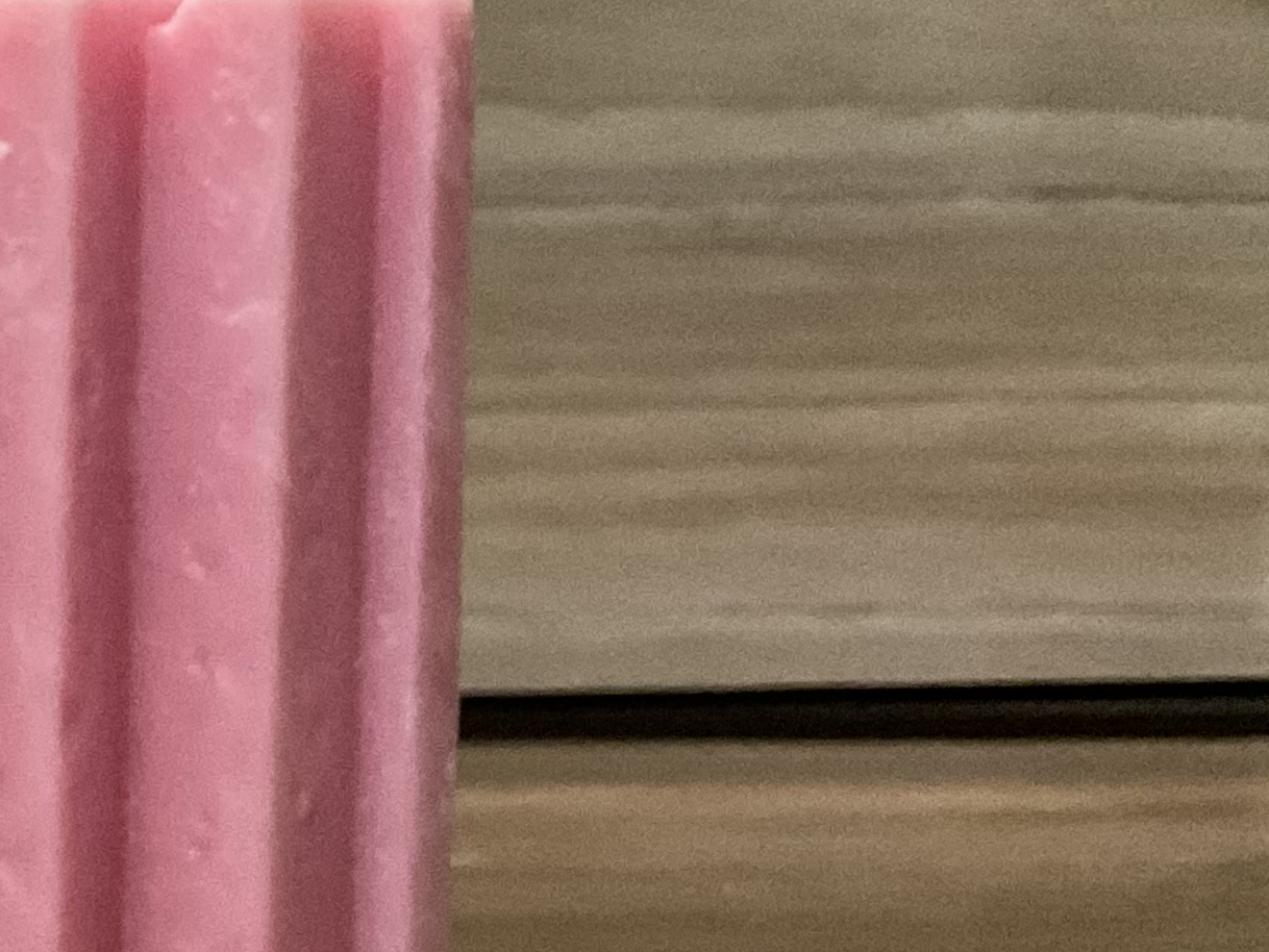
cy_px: 656
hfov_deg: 18.1
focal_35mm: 96
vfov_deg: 15.4
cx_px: -656
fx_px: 3520
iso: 500
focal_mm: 3
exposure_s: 1/30
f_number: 1.8
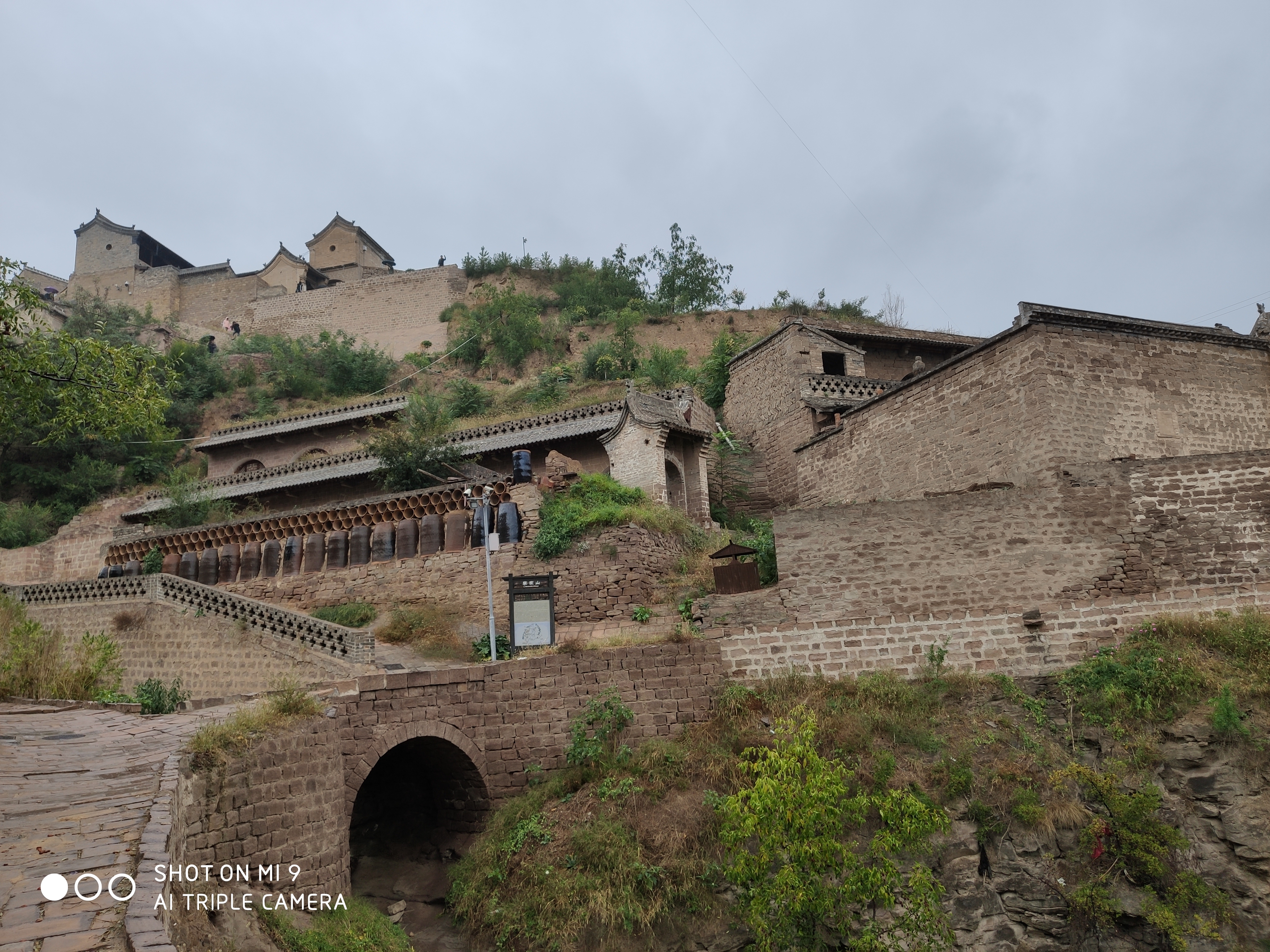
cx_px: 635
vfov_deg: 51.4
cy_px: 476
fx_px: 991
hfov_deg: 65.3
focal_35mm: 27
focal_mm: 4.75
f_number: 1.75
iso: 112
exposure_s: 1/374
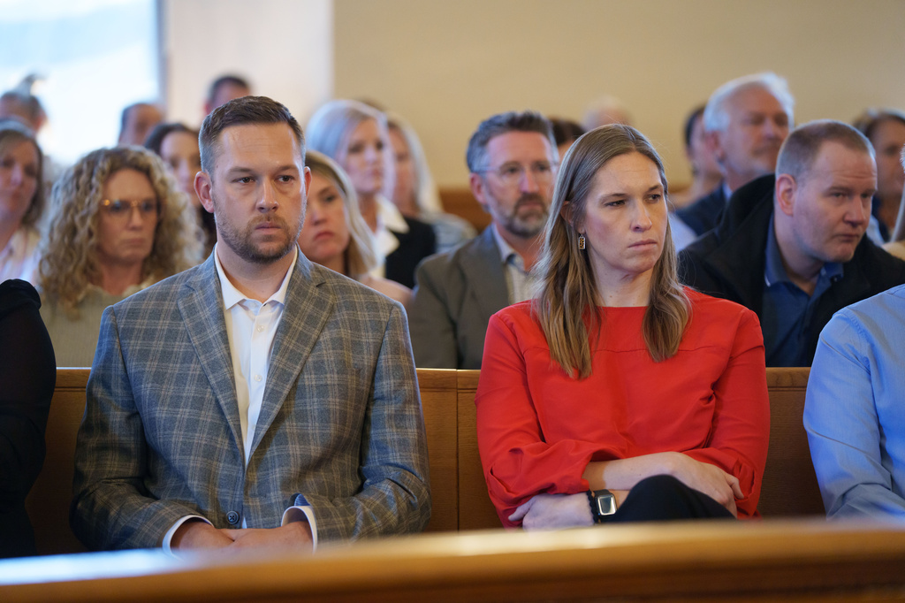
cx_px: 452
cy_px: 302
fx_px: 3342
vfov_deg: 10.3
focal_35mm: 133
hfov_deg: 15.4
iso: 3200
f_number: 2.8
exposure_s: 1/160
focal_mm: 133
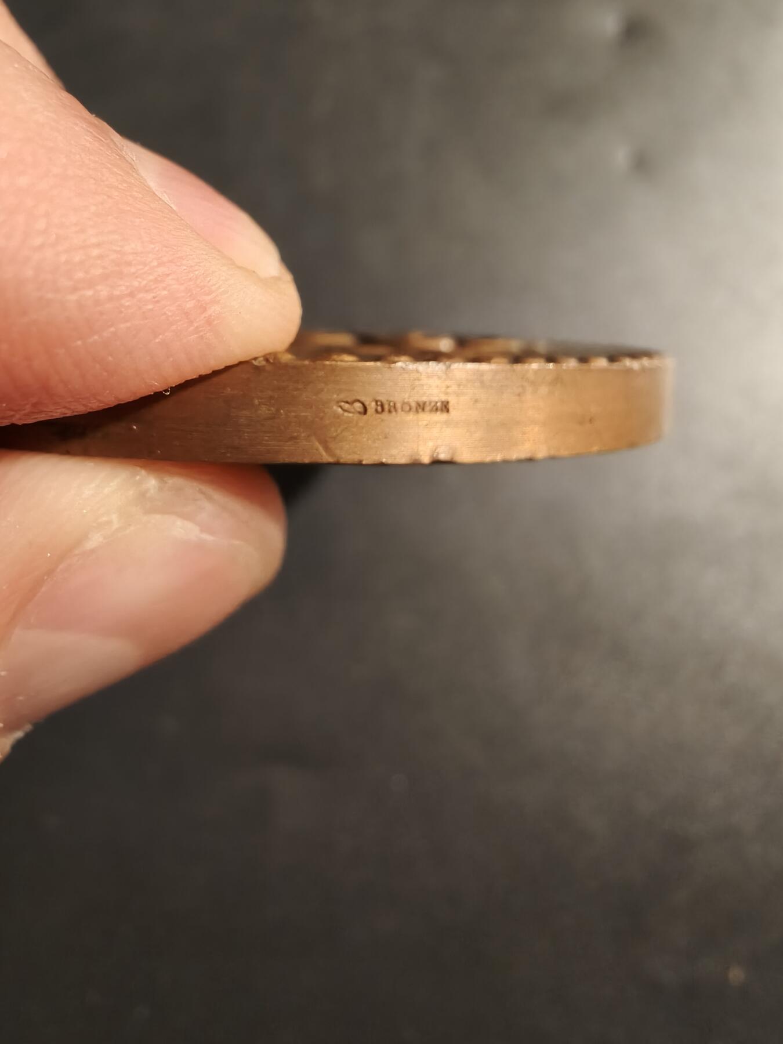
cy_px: 522
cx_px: 392
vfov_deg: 73.9
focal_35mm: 23
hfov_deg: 58.9
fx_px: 694
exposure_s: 1/84.7
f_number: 2
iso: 250
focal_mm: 2.32
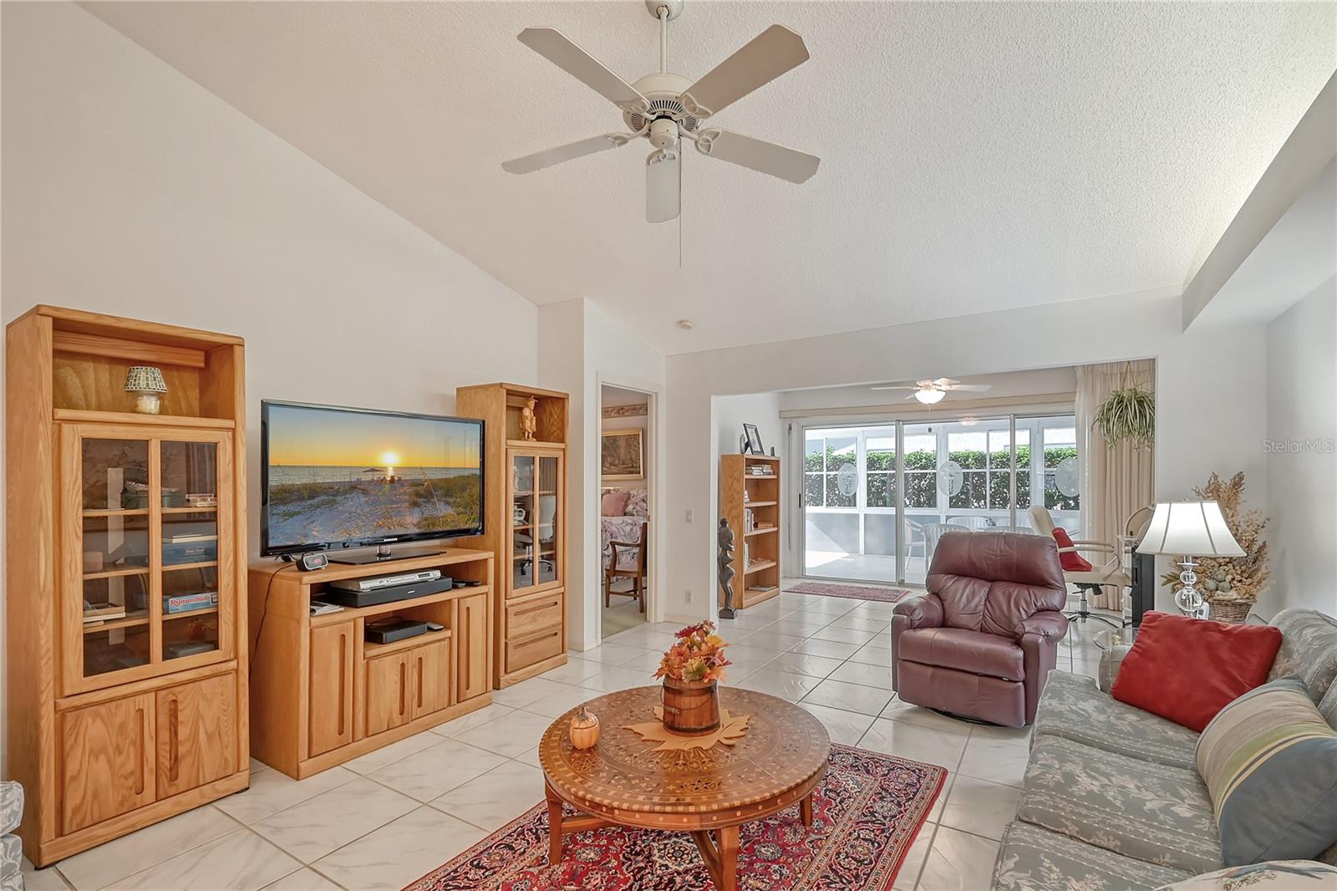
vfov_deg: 77.3
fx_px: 557
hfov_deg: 100.4
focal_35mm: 15
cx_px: 668
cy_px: 446
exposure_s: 1/13
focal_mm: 10
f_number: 10
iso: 800
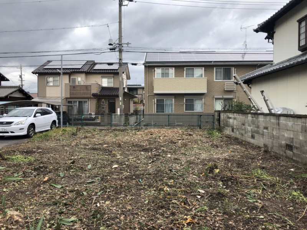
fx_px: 248
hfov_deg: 63.4
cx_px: 154
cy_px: 115
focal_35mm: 28
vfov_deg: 49.7
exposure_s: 1/657
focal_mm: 3.99
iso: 20
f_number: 1.8
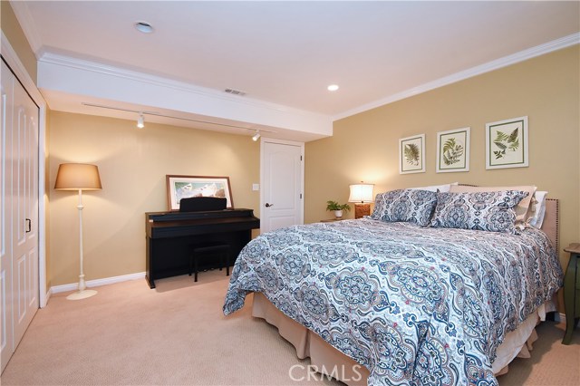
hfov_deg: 100.4
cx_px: 290
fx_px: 242
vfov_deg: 77.3
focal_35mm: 15
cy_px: 193
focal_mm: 10
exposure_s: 1/30
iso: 800
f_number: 8
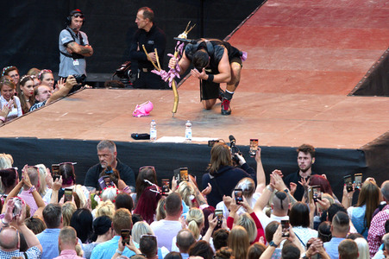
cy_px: 130
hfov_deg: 7.6
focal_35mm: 270
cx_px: 194
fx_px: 2915
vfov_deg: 5.1
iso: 1600
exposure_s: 1/320
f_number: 5
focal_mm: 270
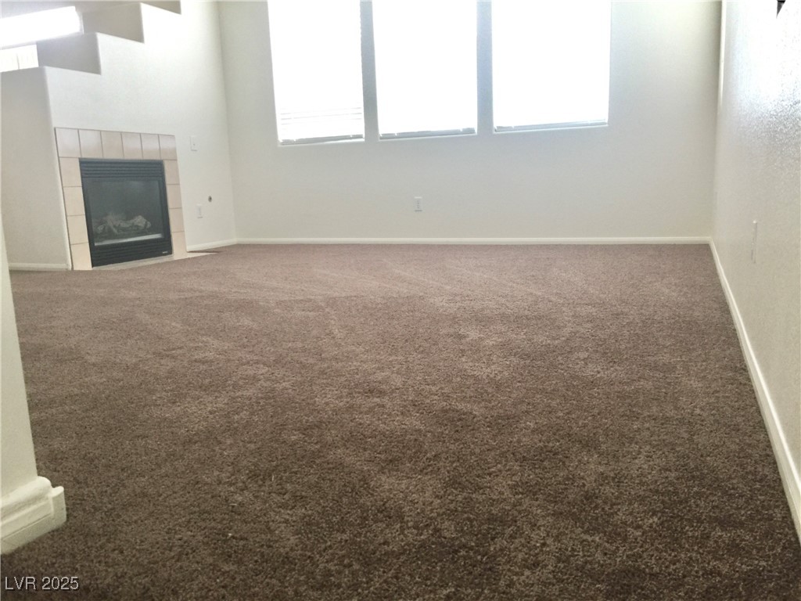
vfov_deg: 48.2
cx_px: 400
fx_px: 671
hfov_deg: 61.7
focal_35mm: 29
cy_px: 300
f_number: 2.2
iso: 32
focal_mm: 4.15
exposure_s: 1/30
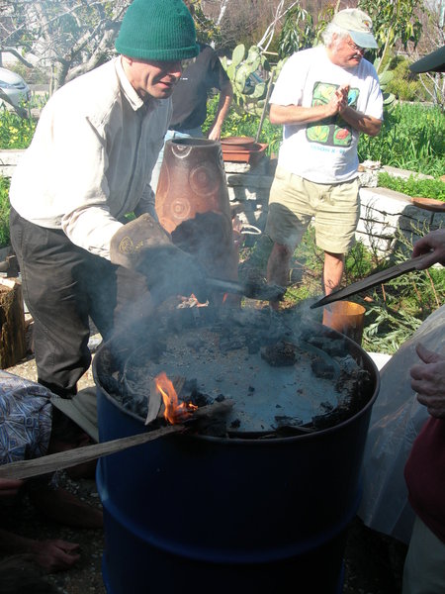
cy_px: 297
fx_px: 651
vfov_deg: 49.0
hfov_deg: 37.7
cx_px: 222
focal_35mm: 38
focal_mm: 7.8
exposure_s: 1/245
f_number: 4.8
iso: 50
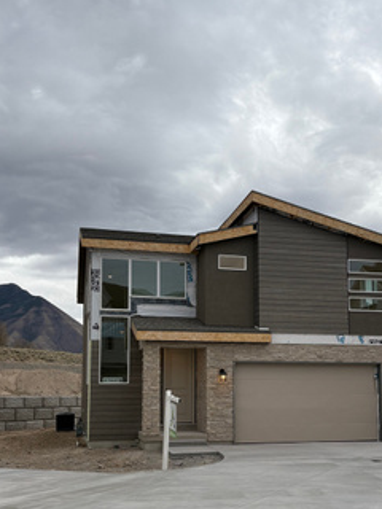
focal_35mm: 39
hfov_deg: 36.7
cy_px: 336
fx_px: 574
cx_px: 220
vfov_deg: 47.2
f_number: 1.6
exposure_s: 1/782
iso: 50
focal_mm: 5.96
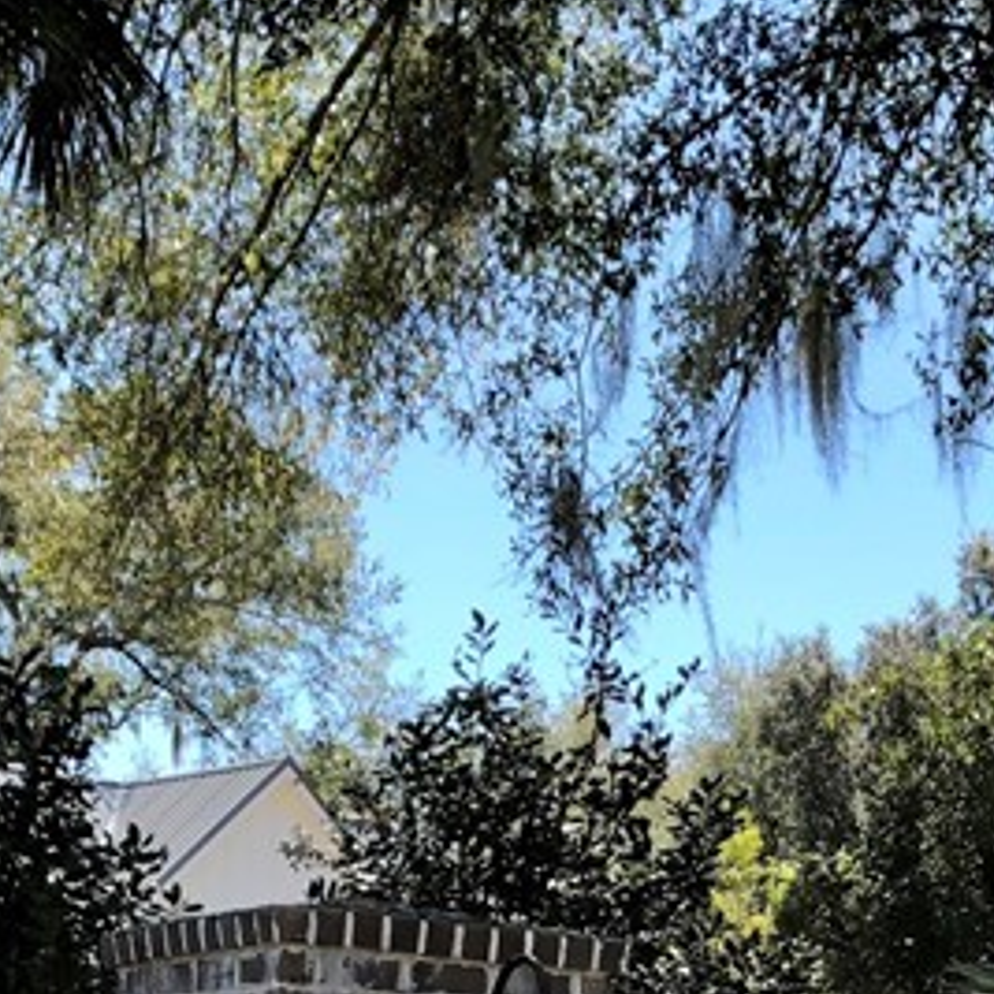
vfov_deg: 17.0
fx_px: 3086
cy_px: 1370
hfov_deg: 18.3
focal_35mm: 95
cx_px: 640
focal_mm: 4
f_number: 1.8
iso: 20
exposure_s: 1/279
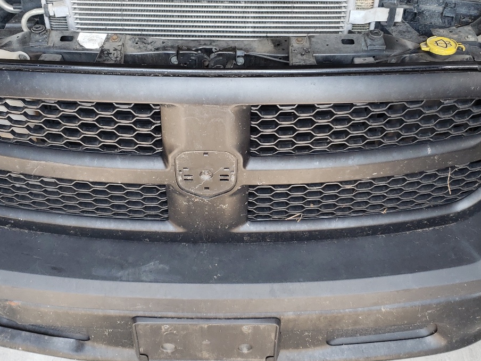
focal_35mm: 46
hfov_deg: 41.2
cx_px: 226
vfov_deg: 31.3
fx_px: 639
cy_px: 126
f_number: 1.5
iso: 50
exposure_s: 1/217
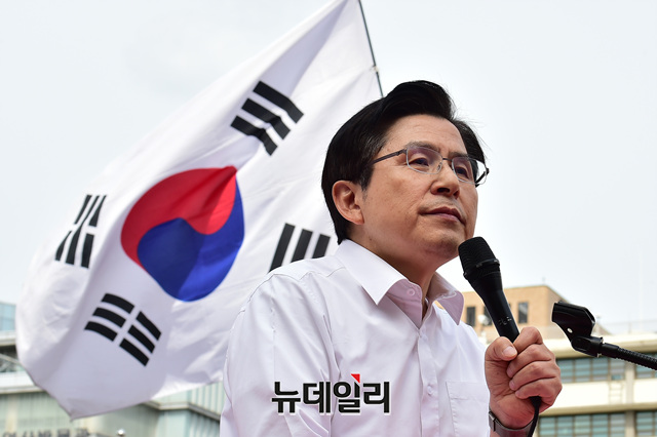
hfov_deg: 25.4
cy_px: 218
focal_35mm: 80
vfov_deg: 17.0
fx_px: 1459
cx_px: 328
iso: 400
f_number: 11
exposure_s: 1/250
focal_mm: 80
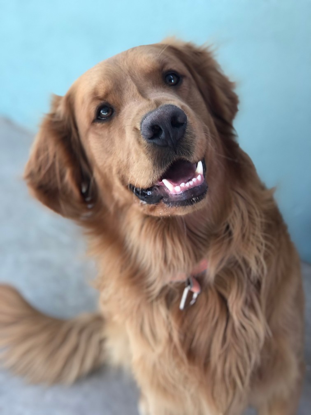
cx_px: 156
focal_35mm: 57
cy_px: 208
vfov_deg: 33.8
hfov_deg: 25.7
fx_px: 683
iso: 50
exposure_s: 1/30
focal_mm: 6.6
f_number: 2.8
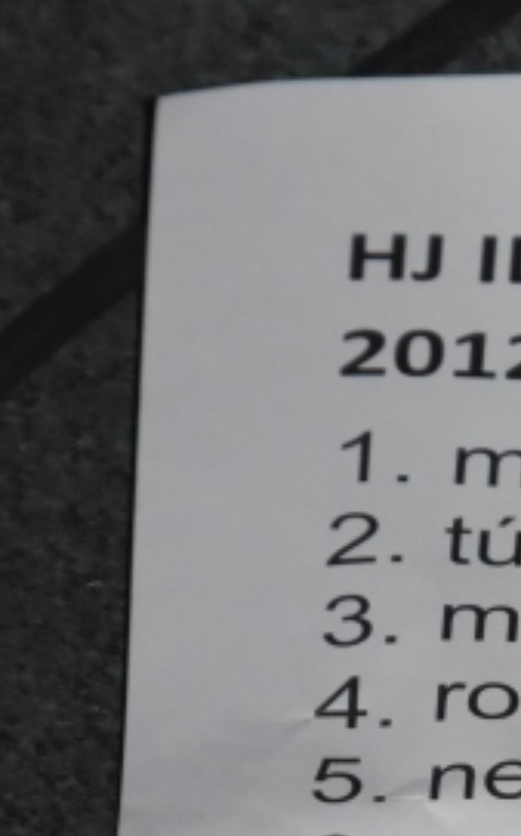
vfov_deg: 3.7
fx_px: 12943
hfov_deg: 2.3
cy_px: 978
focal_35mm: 569
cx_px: 968
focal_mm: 105
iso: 2000
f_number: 5.6
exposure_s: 1/60
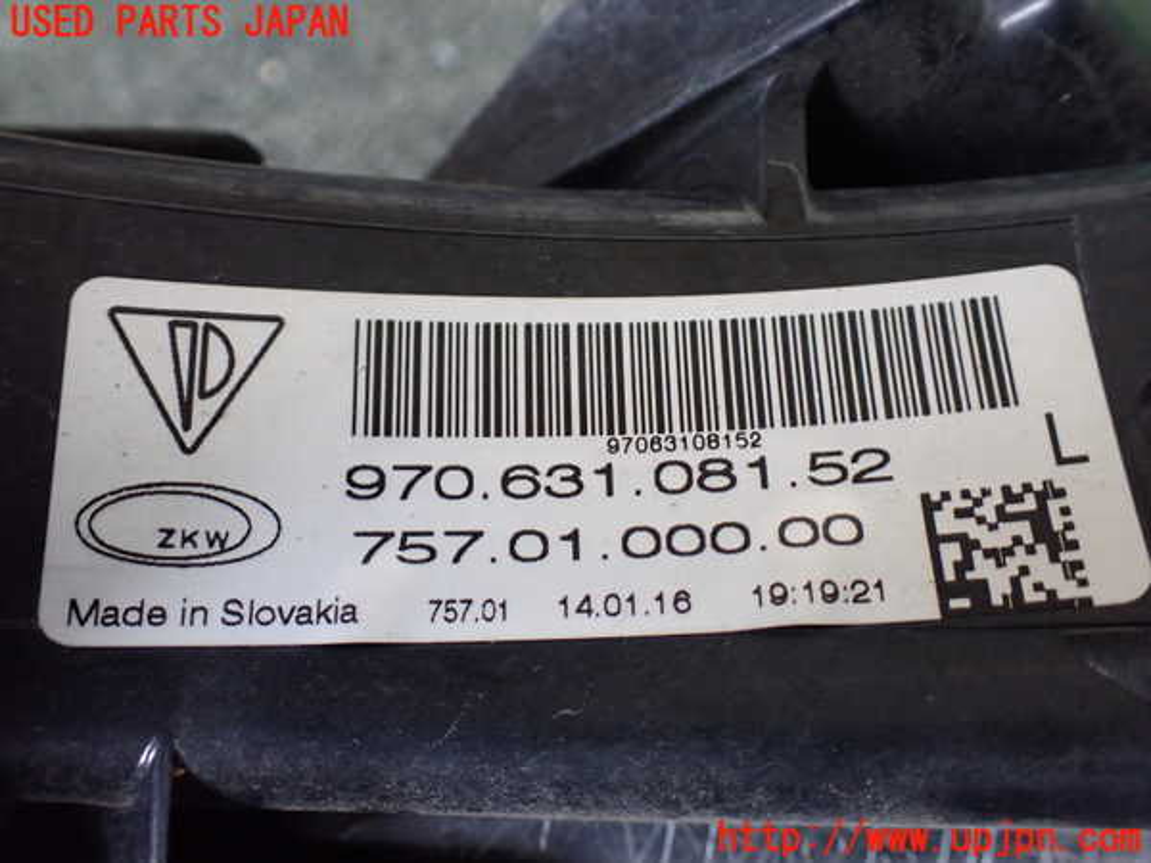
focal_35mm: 30
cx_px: 576
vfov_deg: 46.8
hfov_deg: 60.0
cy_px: 432
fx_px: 998
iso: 640
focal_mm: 5.4
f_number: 2.3
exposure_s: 1/125
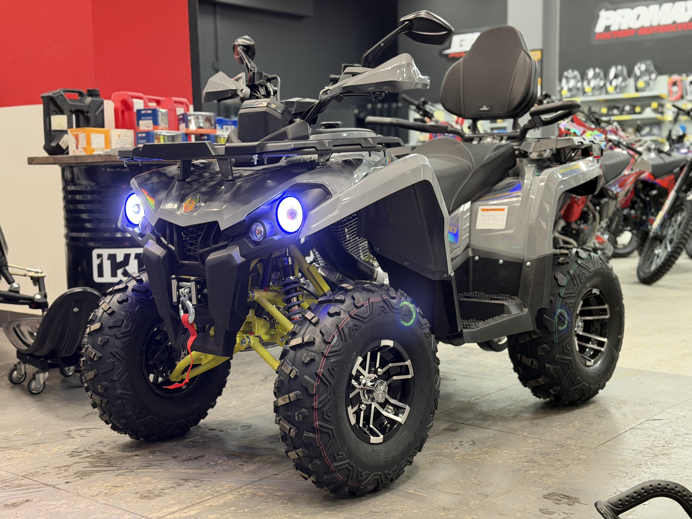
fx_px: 960
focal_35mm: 48
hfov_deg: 39.7
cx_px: 346
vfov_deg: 30.3
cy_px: 260
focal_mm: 6.76
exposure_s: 1/33
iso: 200
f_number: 1.78
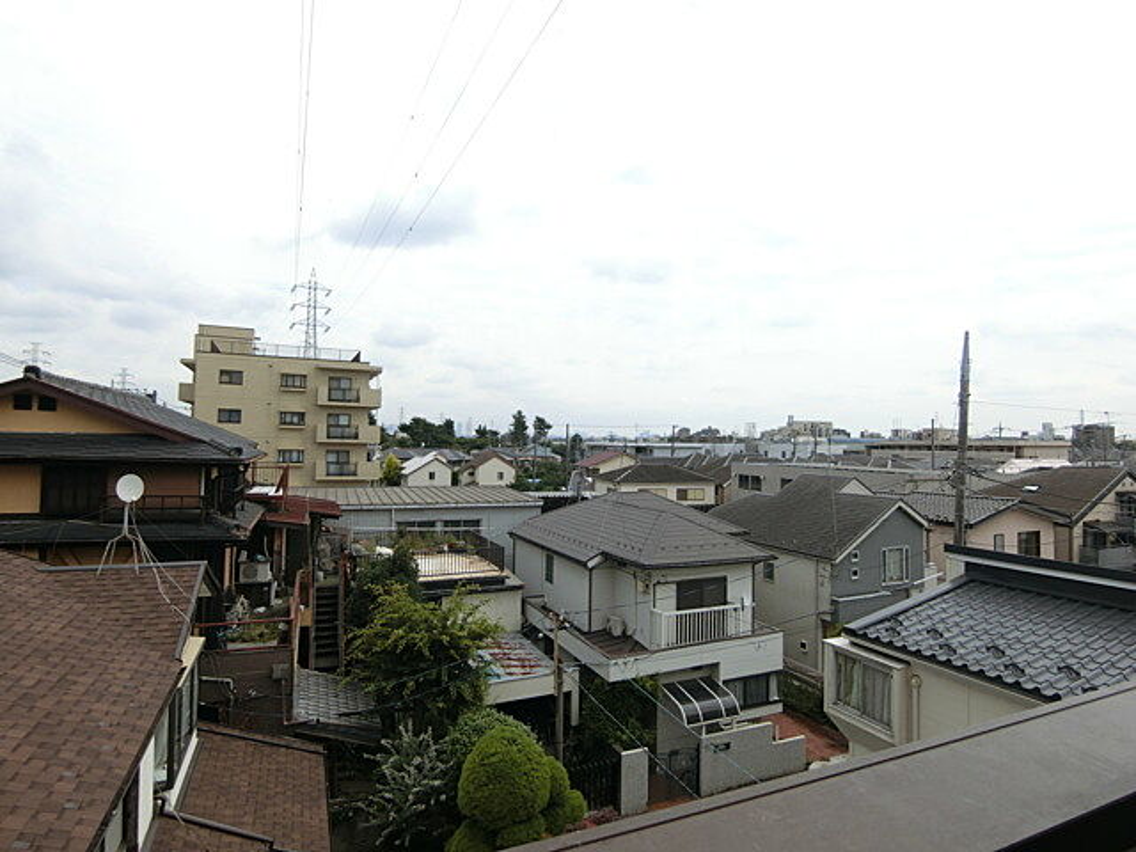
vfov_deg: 68.7
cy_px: 426
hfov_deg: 84.7
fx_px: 624
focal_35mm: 19
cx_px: 568
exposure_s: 1/250
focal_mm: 4.06
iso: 80
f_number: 6.9
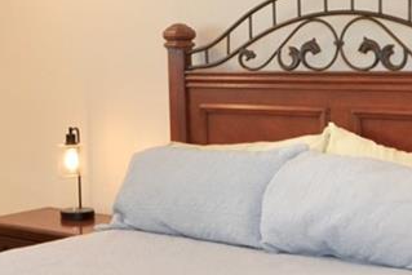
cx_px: 165
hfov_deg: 22.6
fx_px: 1030
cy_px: 101
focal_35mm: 90
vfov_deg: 15.2
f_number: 4
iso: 200
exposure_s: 1/60
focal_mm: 12
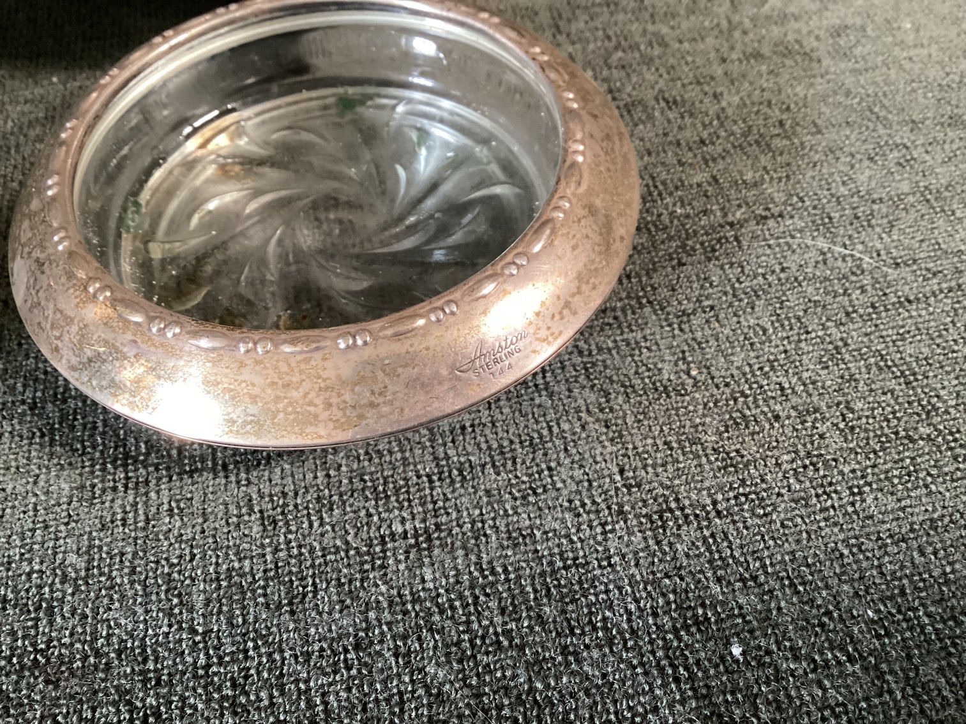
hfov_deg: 58.3
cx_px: 483
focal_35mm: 31
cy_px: 362
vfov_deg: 45.4
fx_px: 865
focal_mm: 3.3
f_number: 2.4
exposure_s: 1/60
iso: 400
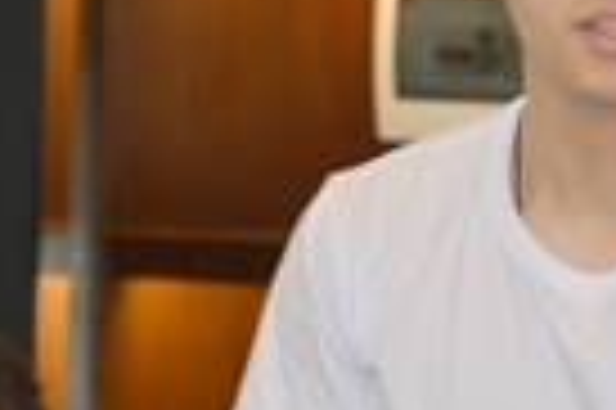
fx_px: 9858
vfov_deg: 2.4
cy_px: 101
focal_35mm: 577
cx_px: 580
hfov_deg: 3.6
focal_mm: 105
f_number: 5.6
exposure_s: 1/60
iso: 800
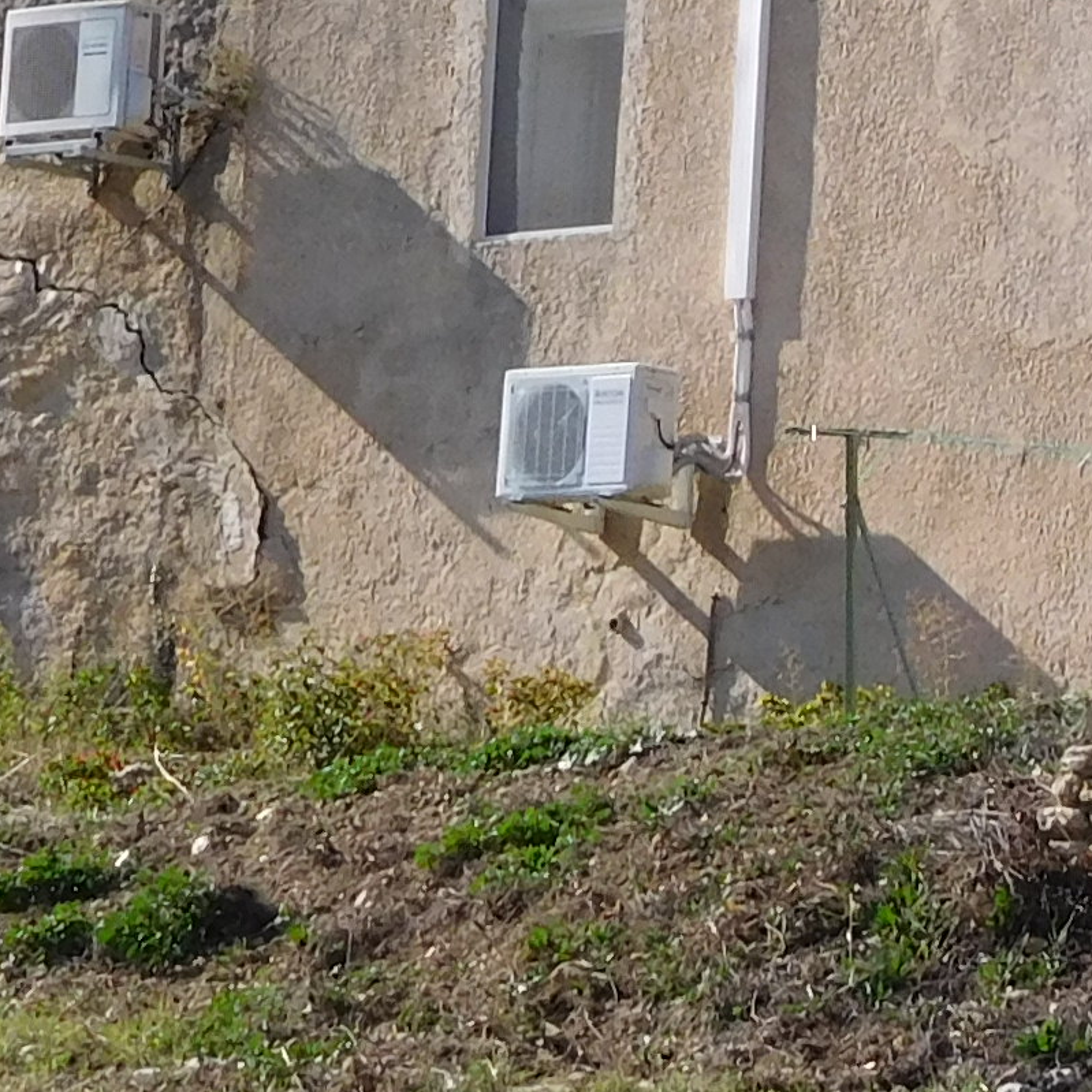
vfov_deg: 8.5
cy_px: -231
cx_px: 1525
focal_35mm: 204
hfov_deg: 8.4
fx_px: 7281
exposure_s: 1/1000
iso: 125
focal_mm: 7.1
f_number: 3.9
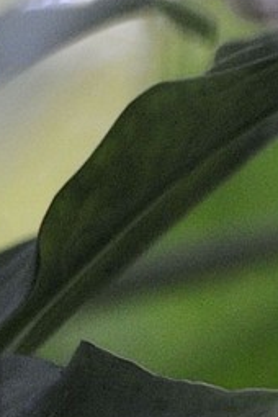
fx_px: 14524
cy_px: 410
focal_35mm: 1254
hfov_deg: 1.1
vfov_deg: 1.6
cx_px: -510
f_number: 6.3
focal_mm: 200
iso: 1600
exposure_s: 1/125
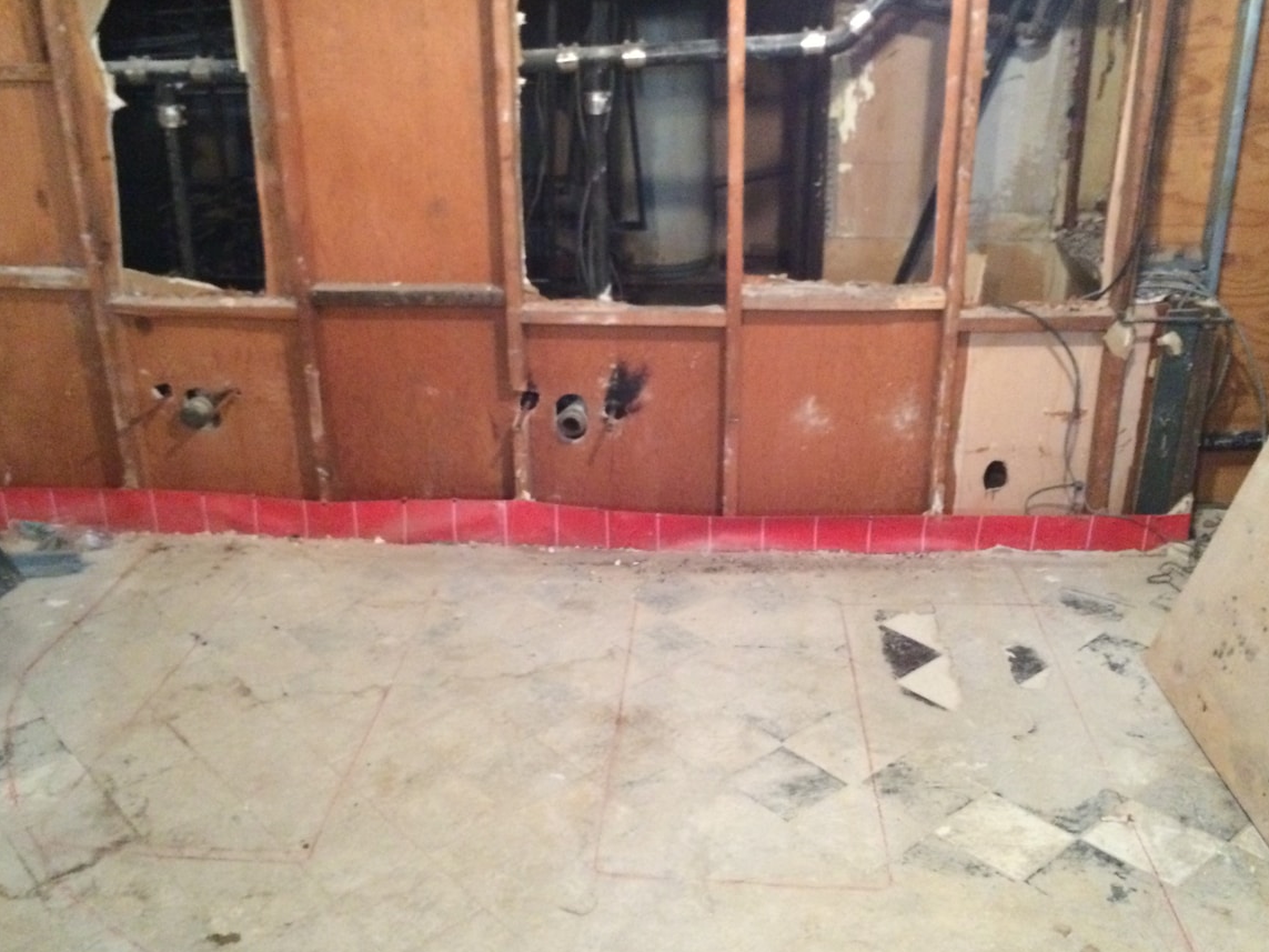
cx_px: 613
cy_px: 464
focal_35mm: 35
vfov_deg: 40.7
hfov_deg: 52.6
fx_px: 1283
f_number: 2.2
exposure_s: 1/15
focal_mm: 4.12
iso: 400
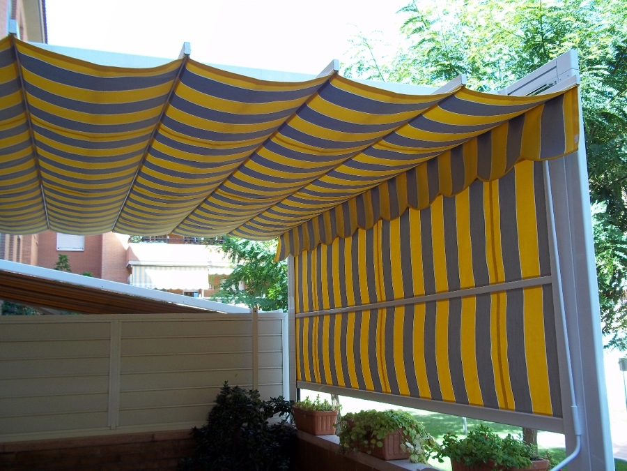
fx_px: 652
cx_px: 314
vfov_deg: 39.7
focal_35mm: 36
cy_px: 236
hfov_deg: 51.4
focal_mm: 6.5
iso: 80
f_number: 3.1
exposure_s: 1/100
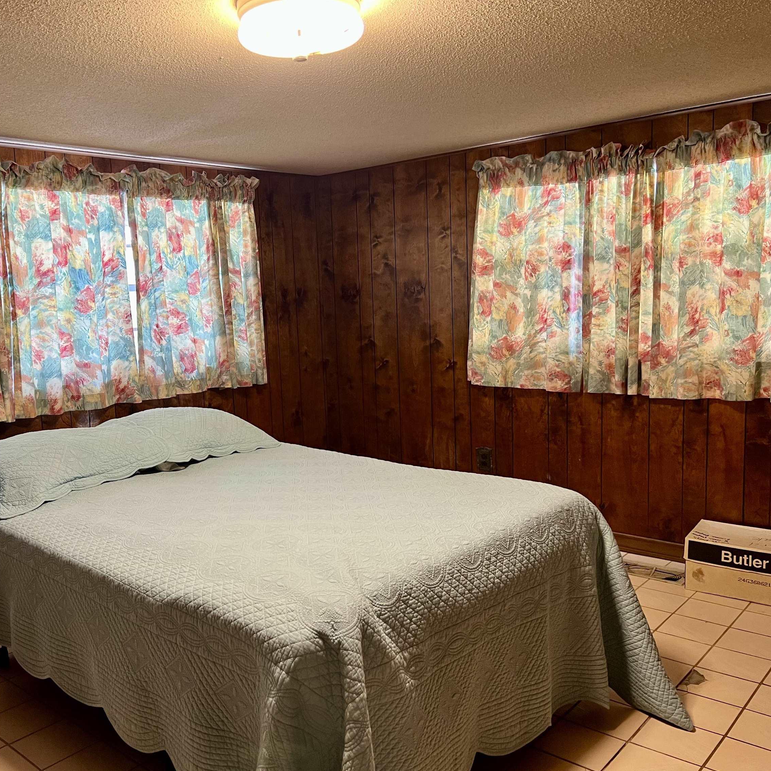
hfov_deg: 51.8
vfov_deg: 52.5
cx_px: 277
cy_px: 389
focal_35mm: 31
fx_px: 781
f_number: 1.5
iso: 125
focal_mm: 5.7
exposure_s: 1/60
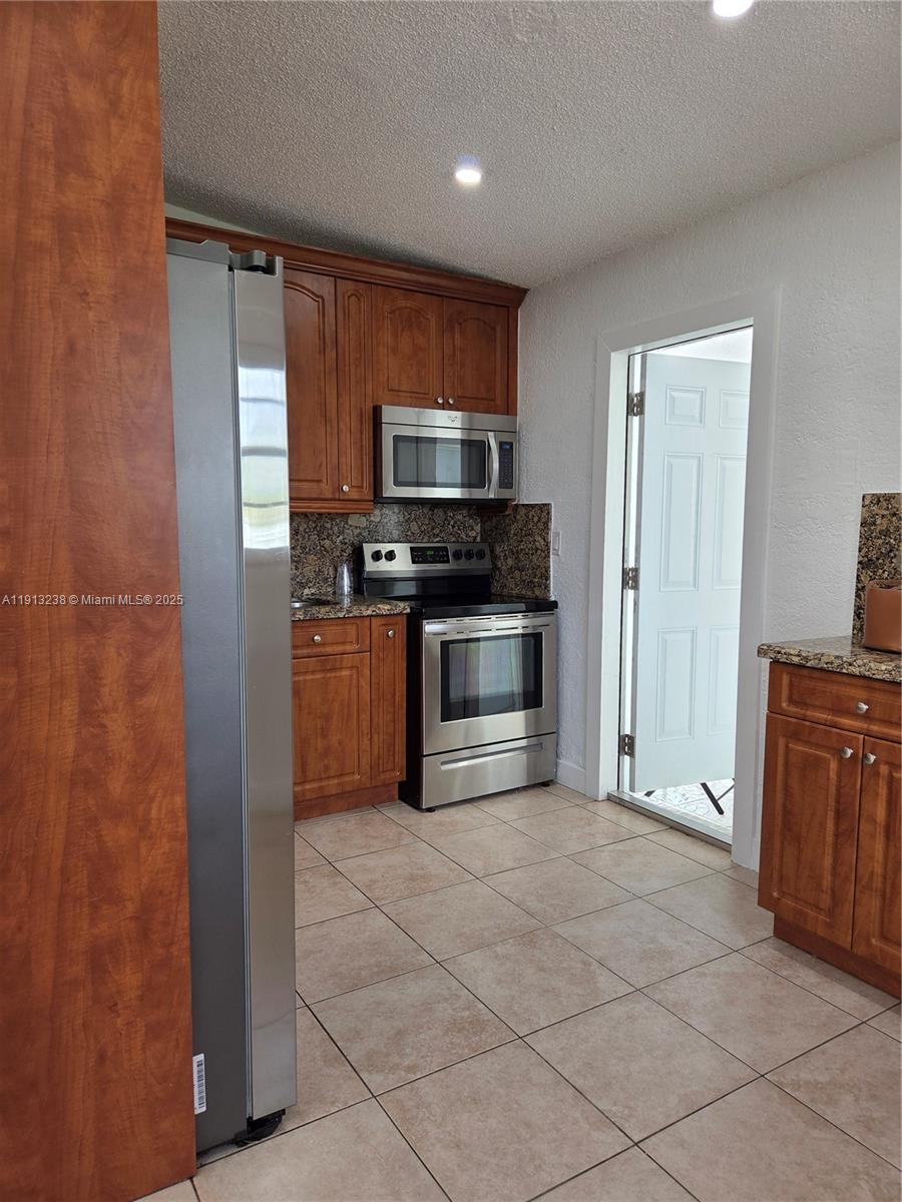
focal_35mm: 23
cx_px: 451
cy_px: 601
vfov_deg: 73.9
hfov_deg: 58.9
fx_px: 799
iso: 64
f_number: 1.8
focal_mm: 5.4
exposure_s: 1/120
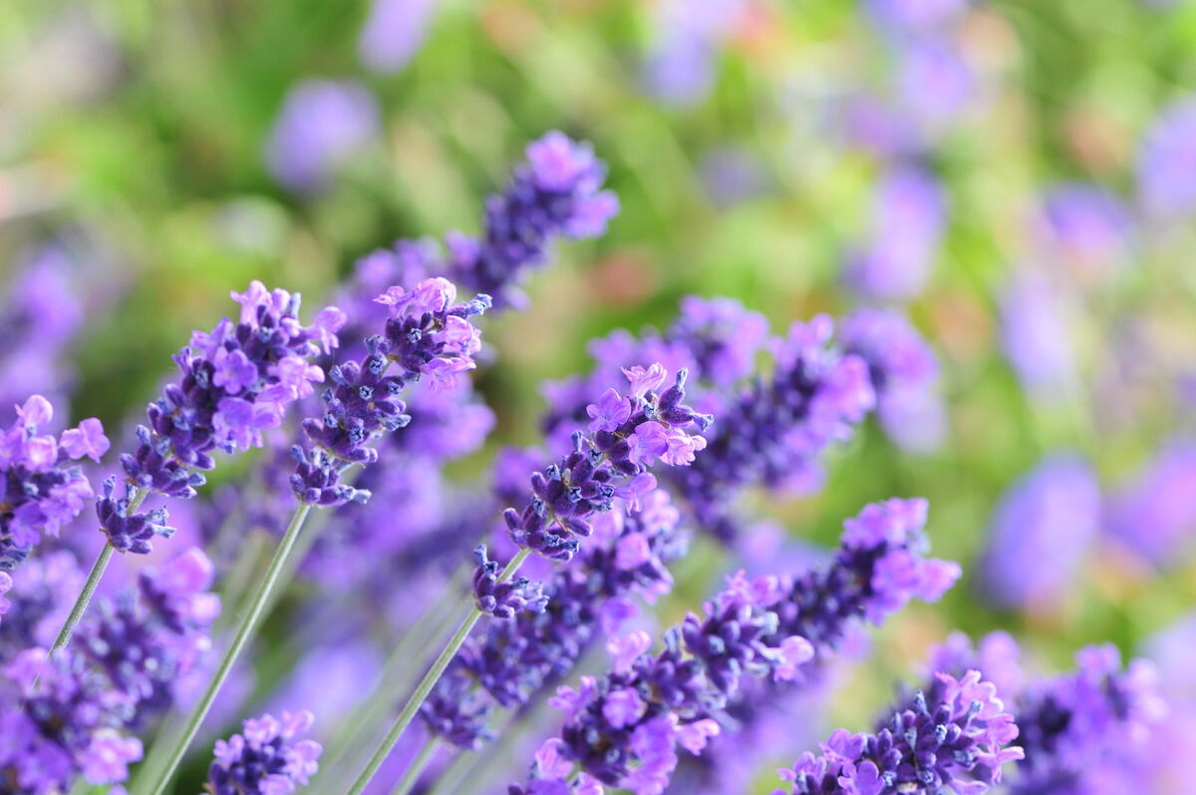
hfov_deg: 13.1
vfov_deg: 8.7
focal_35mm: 158
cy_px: 398
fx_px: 5226
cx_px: 598
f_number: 6.3
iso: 200
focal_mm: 105
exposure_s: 1/160
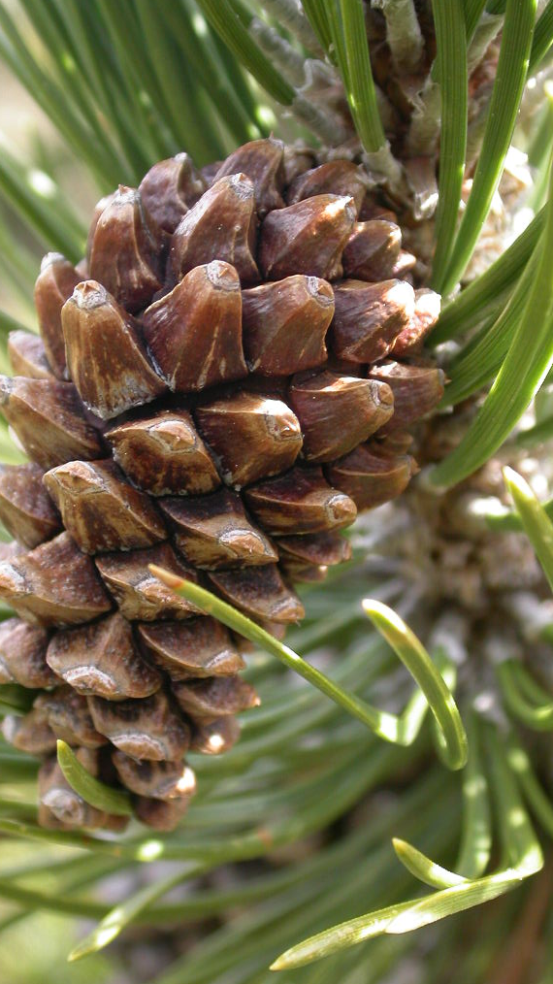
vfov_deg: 24.2
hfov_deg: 13.7
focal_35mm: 88
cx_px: 235
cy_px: 494
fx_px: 2295
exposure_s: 1/130
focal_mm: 16.7
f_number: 3.5
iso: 100
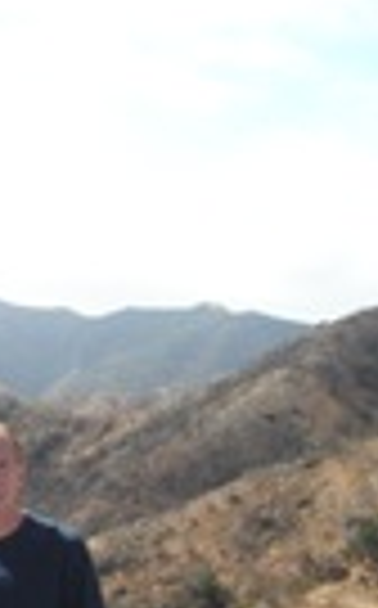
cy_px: 558
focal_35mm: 101
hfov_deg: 11.7
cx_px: -342
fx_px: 1670
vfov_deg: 20.2
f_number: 5.6
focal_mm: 5.7
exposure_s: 1/184
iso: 64
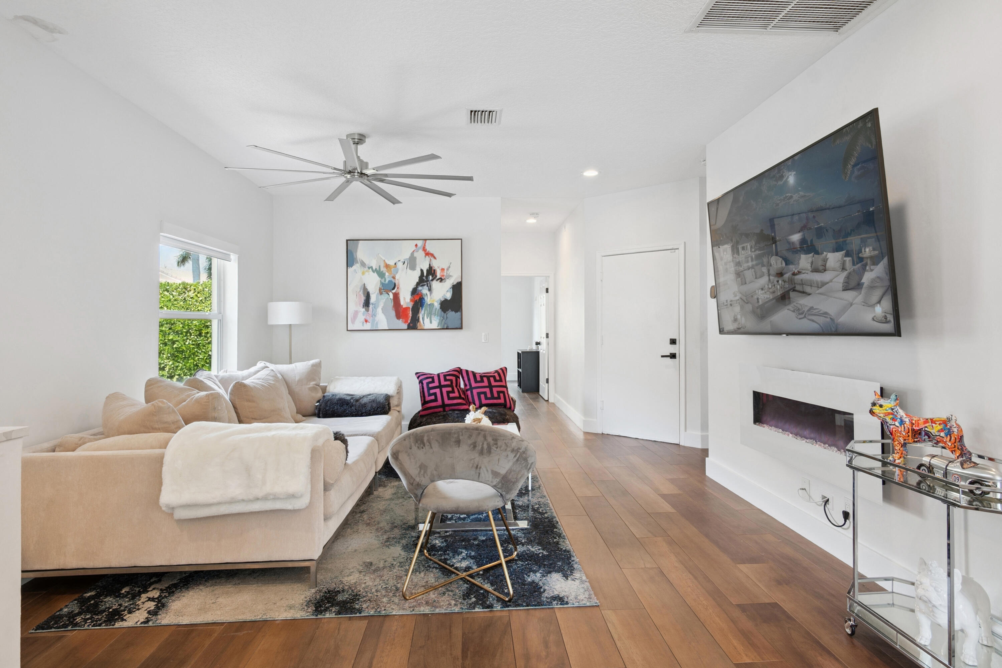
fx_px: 501
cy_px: 334
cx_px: 501
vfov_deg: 67.4
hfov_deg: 90.0
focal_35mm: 18
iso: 200
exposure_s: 1/10
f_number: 9
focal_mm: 12
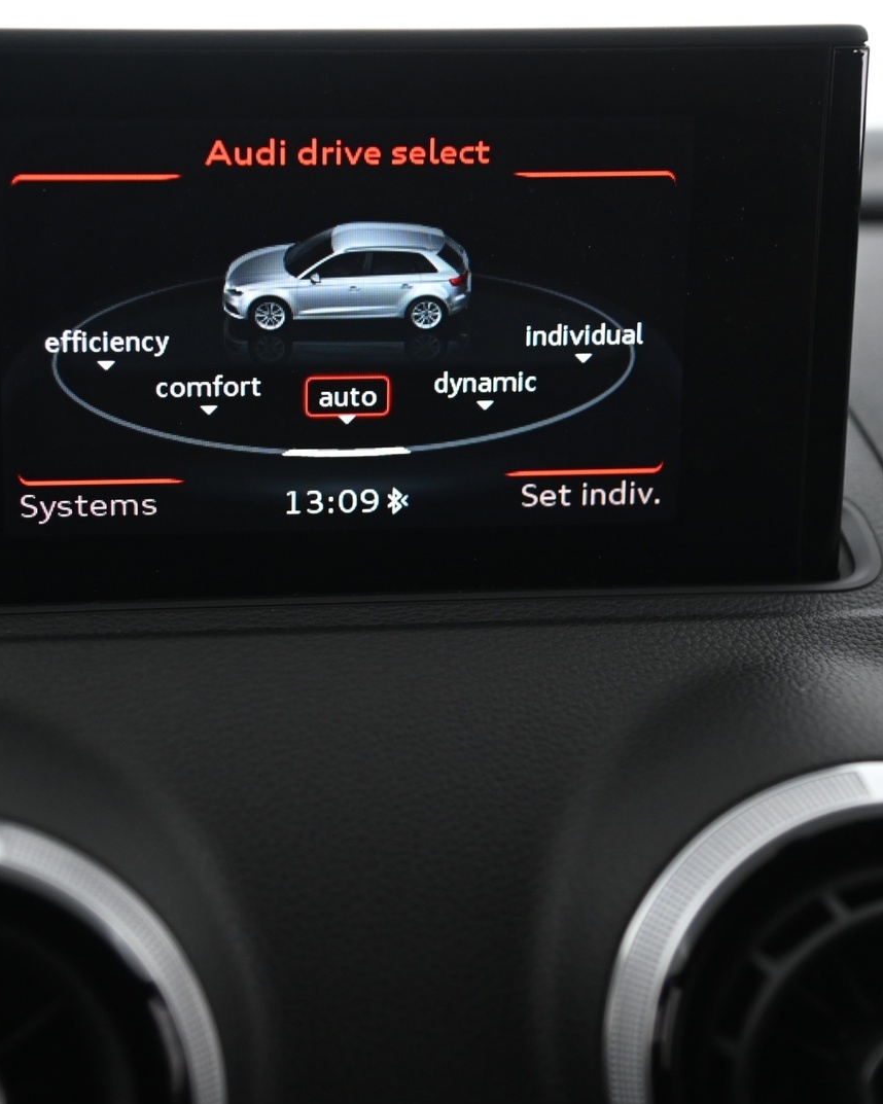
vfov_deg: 21.7
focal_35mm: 88
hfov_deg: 17.4
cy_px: 555
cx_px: 320
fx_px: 2875
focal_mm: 62
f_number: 4
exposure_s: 1/25
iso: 2000
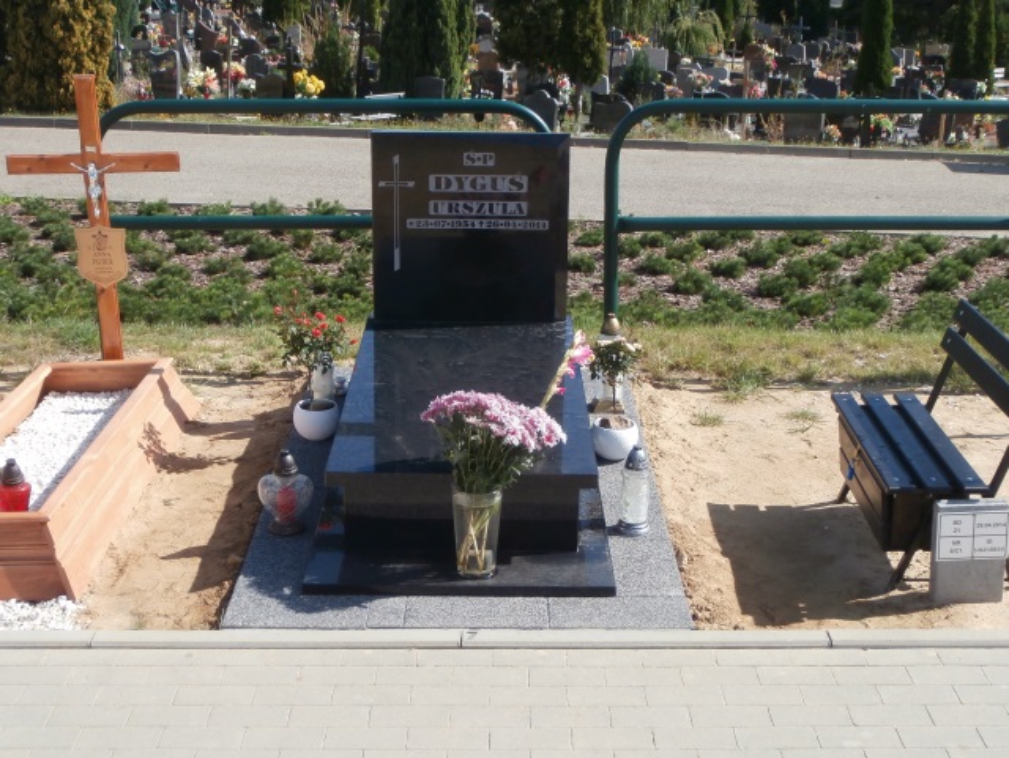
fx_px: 1371
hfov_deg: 40.4
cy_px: 379
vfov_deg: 30.9
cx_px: 504
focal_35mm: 47
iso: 100
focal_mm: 8.29
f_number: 4.2
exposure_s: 1/500
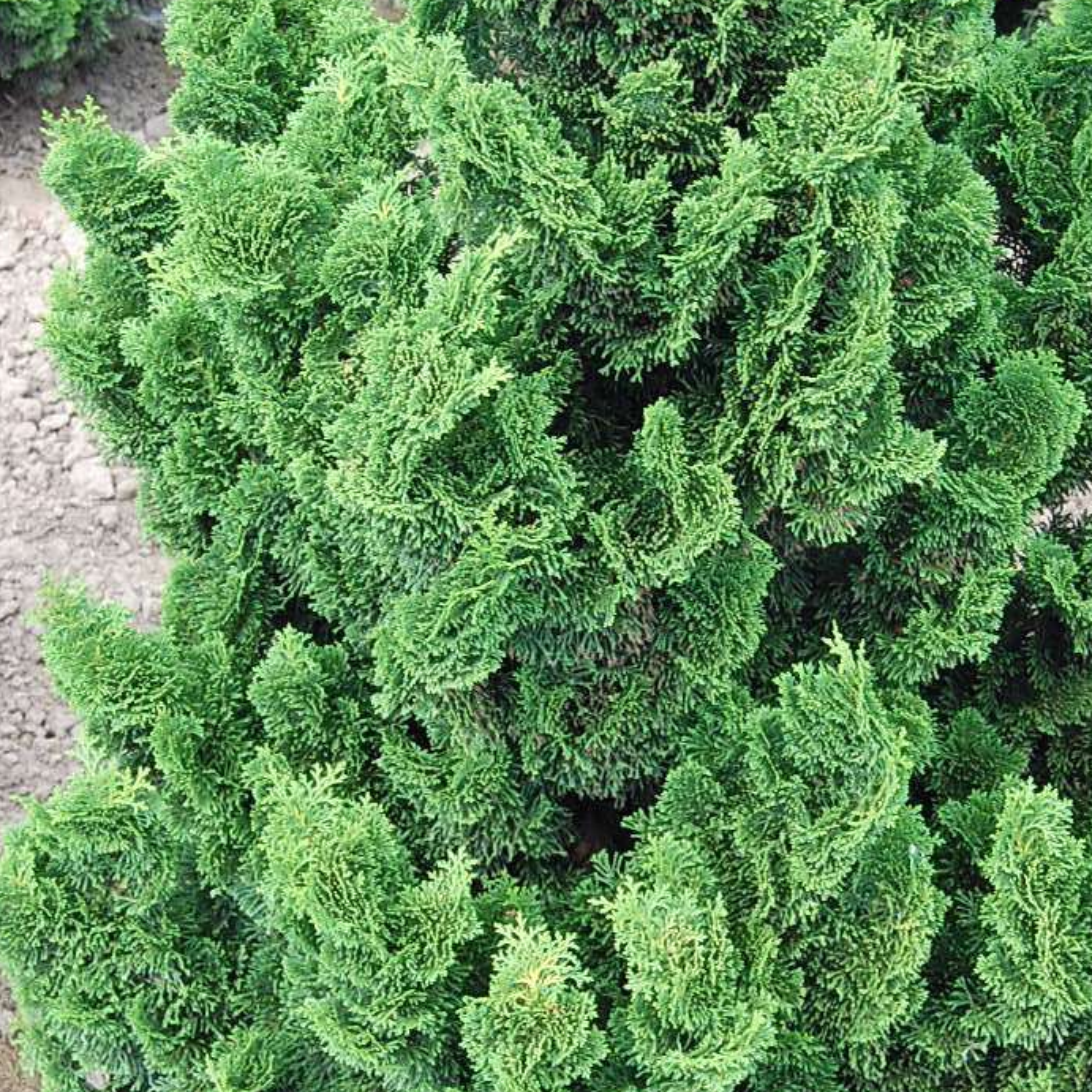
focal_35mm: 86
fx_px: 3067
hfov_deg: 20.1
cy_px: 583
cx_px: 699
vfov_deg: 20.2
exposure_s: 1/100
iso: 400
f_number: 5
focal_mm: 31
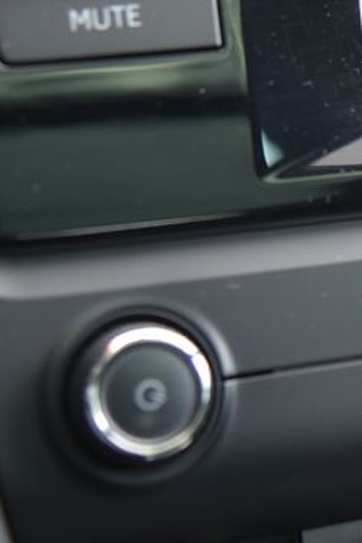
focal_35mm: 149
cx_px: 534
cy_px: 9
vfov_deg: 13.6
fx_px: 2250
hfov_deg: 9.0
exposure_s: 1/50
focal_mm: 50
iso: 500
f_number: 4
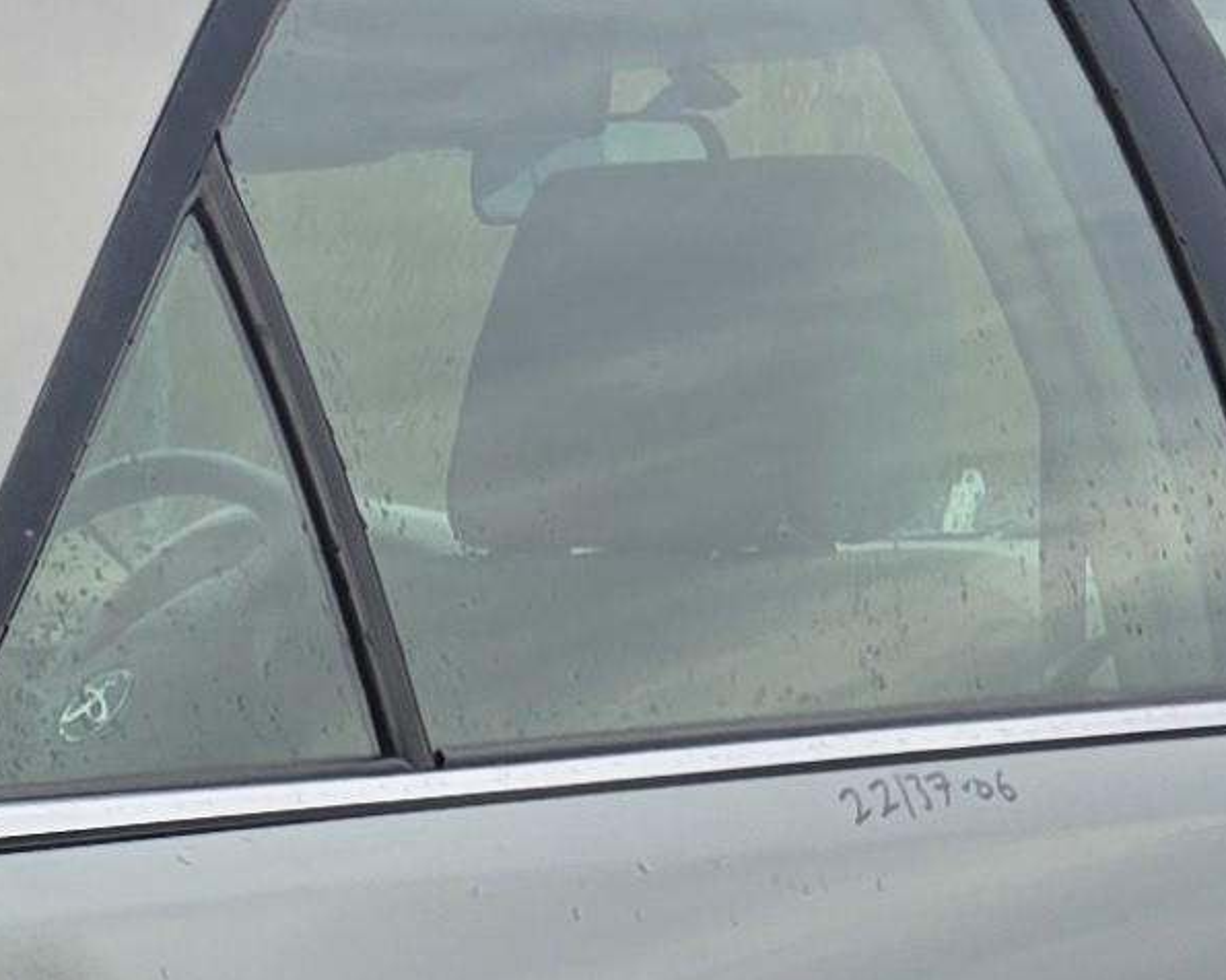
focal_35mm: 151
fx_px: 5479
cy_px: 1754
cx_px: -1100
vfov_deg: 9.7
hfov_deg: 11.7
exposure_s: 1/180
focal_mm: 5.4
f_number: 1.8
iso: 32
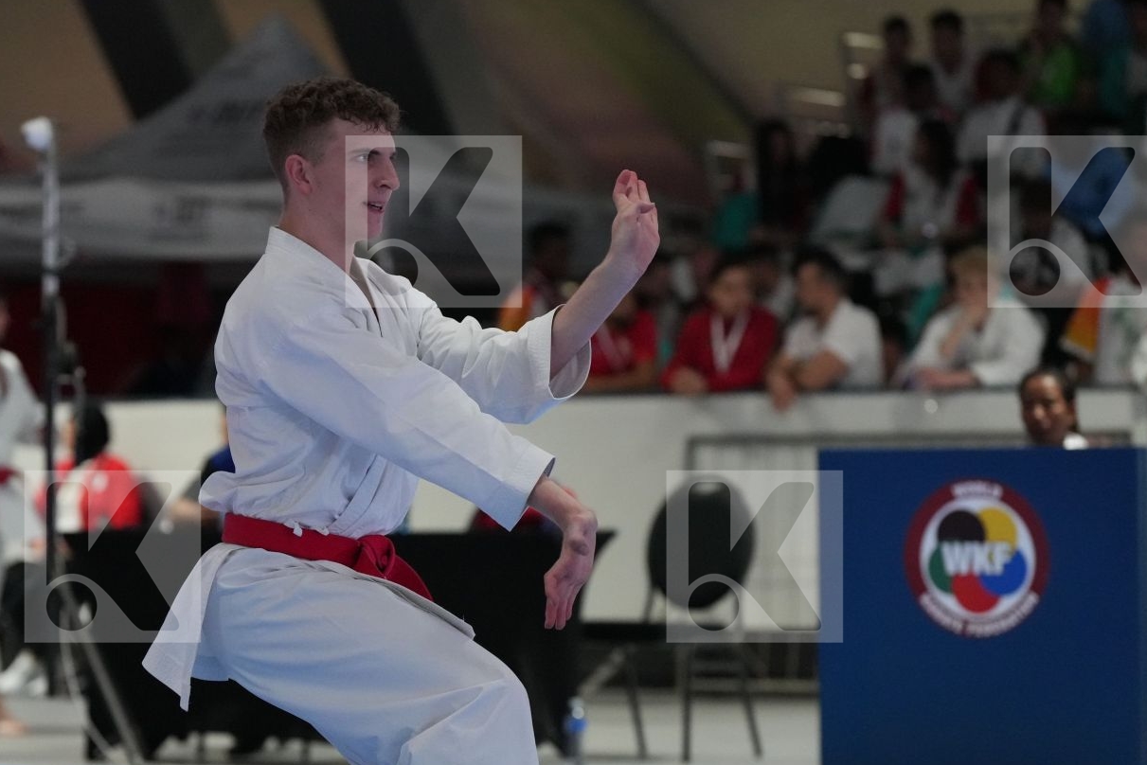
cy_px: 557
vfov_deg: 8.6
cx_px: 434
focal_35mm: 159
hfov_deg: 12.9
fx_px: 5067
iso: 6400
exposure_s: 1/500
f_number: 2.8
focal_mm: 107
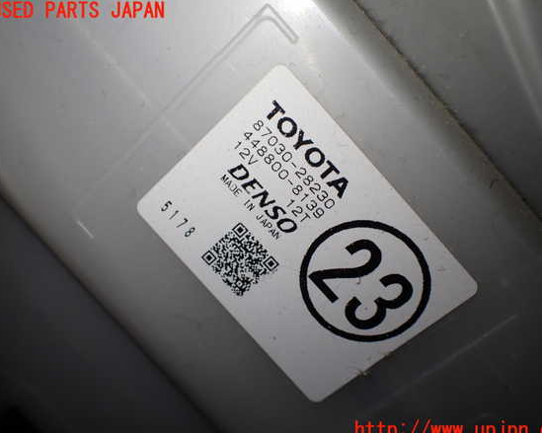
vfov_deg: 45.8
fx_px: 513
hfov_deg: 55.7
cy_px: 221
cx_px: 281
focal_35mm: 32
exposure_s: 1/125
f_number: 2.3
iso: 100
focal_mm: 5.4
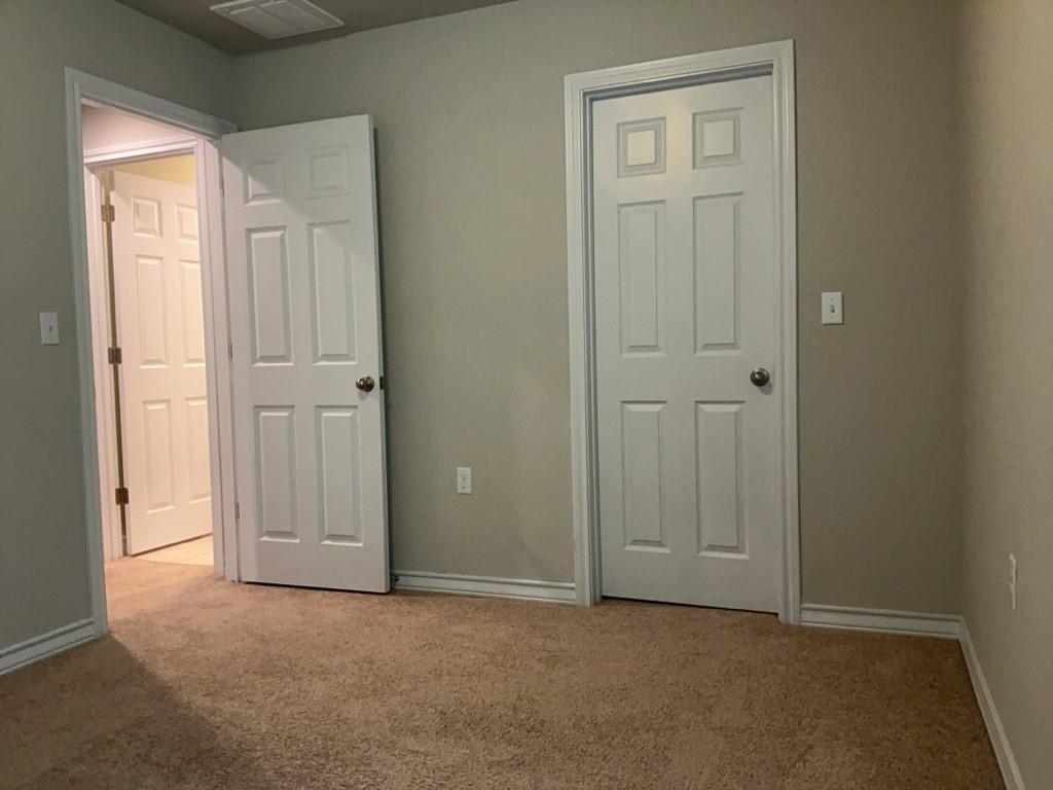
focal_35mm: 27
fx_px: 821
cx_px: 526
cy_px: 395
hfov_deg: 65.3
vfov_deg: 51.4
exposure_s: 1/60
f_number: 1.8
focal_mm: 3
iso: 125
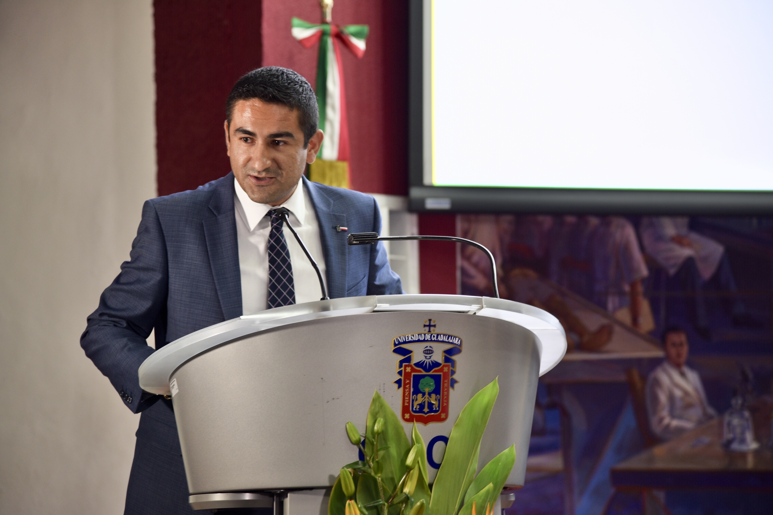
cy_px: 258
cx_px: 386
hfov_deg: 18.6
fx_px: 2362
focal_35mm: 110
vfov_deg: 12.5
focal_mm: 110
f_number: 4.5
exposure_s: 1/13
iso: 250
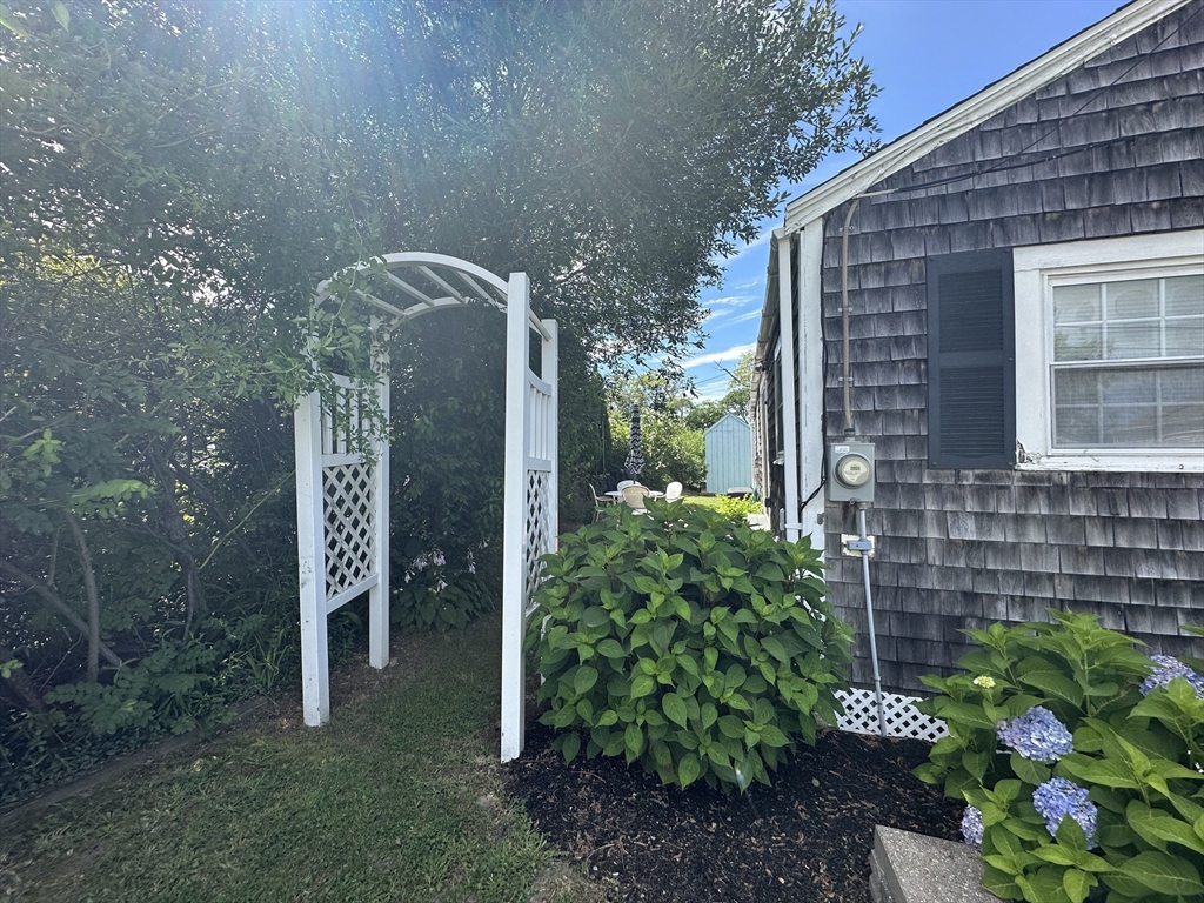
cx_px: 602
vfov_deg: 85.7
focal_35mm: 14
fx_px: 487
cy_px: 452
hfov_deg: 102.1
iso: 40
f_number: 2.2
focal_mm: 2.22
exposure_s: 1/612
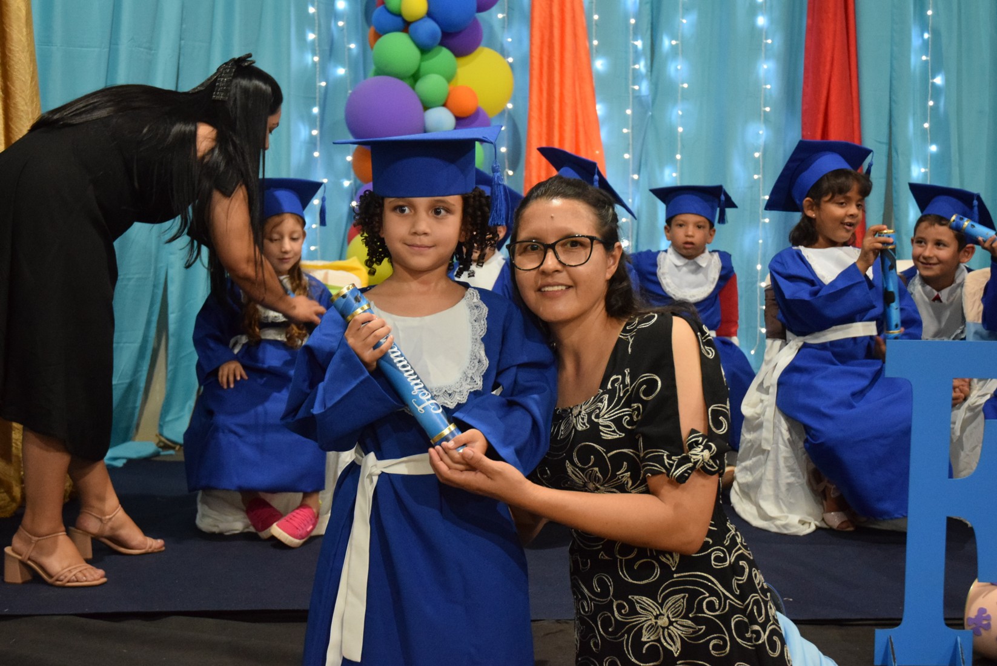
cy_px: 333
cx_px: 498
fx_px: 1413
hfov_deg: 38.9
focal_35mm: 51
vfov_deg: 26.5
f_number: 4
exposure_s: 1/60
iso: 3200
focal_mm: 34
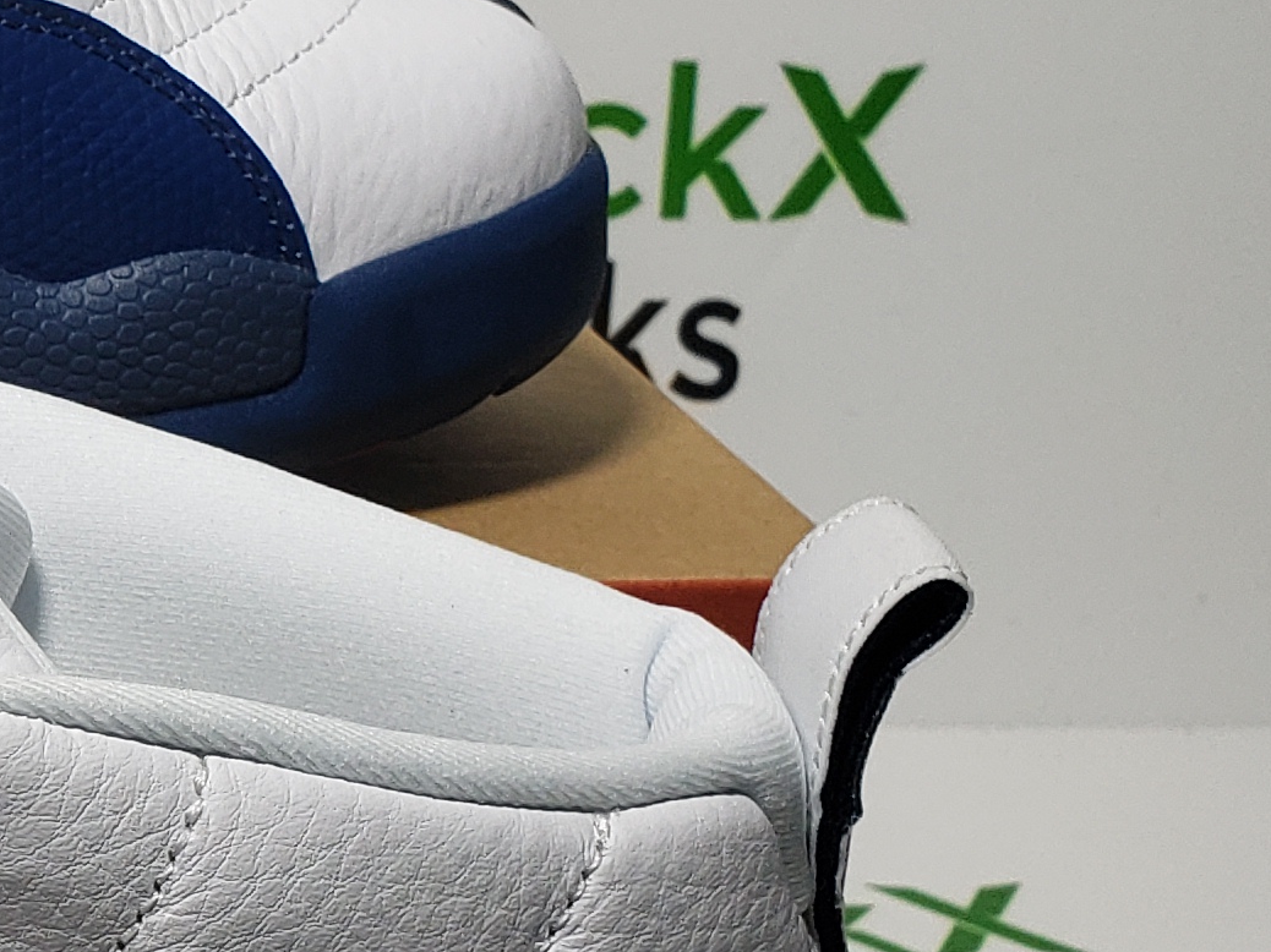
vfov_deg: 14.6
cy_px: 549
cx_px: -714
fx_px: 3708
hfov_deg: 17.3
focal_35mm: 101
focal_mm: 4.3
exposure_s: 1/221
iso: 50
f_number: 2.4
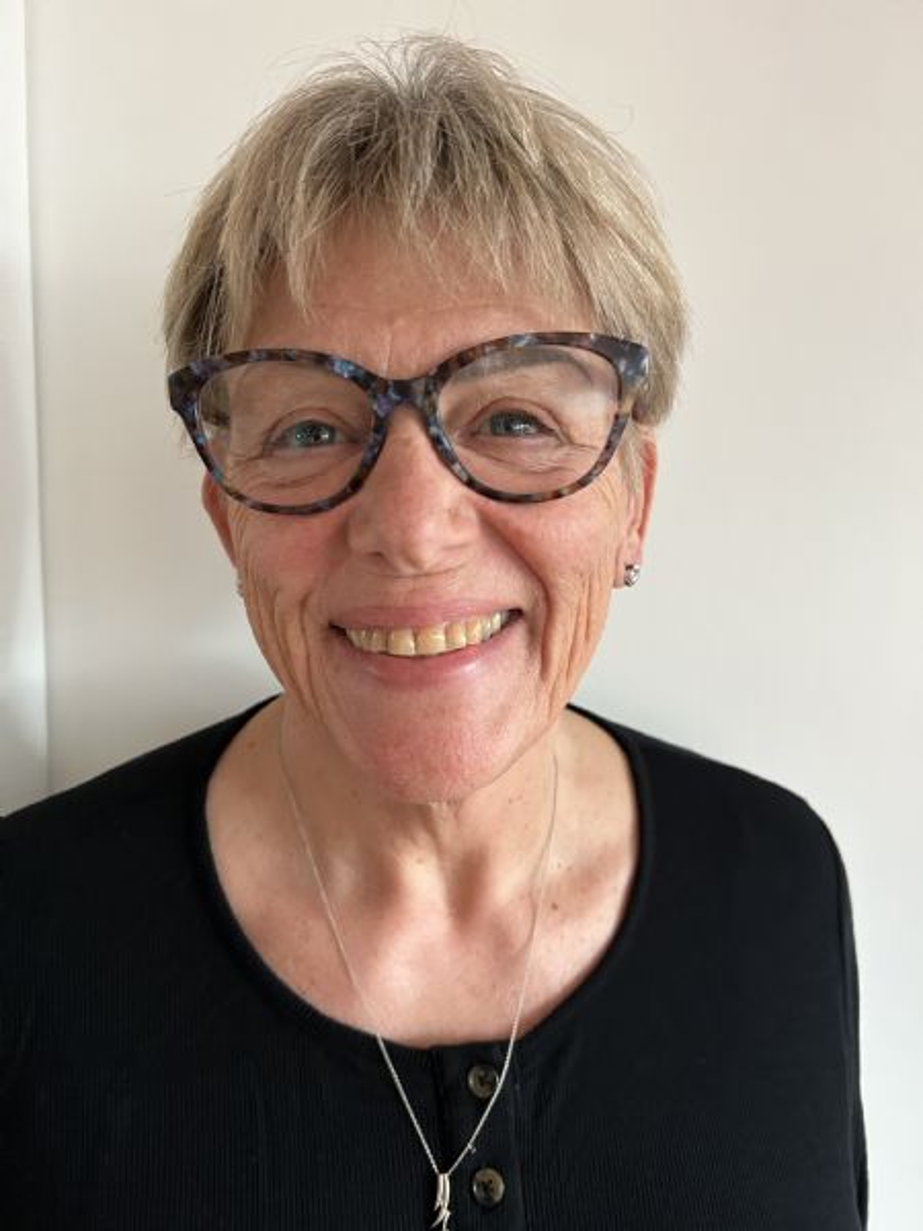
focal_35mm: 26
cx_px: 462
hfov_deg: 53.1
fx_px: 924
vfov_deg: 67.3
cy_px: 616
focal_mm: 5.7
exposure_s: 1/50
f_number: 1.5
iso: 500
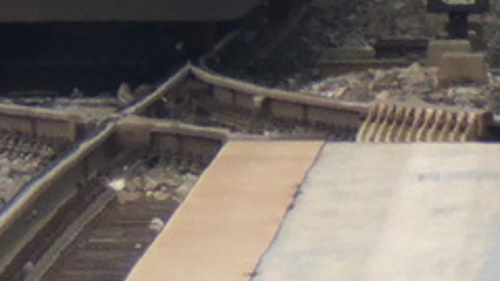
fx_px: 54384
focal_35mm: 4102
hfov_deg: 0.5
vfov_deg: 0.3
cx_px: -75
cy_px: -568
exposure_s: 1/250
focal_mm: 121.5
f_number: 6.3
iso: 500
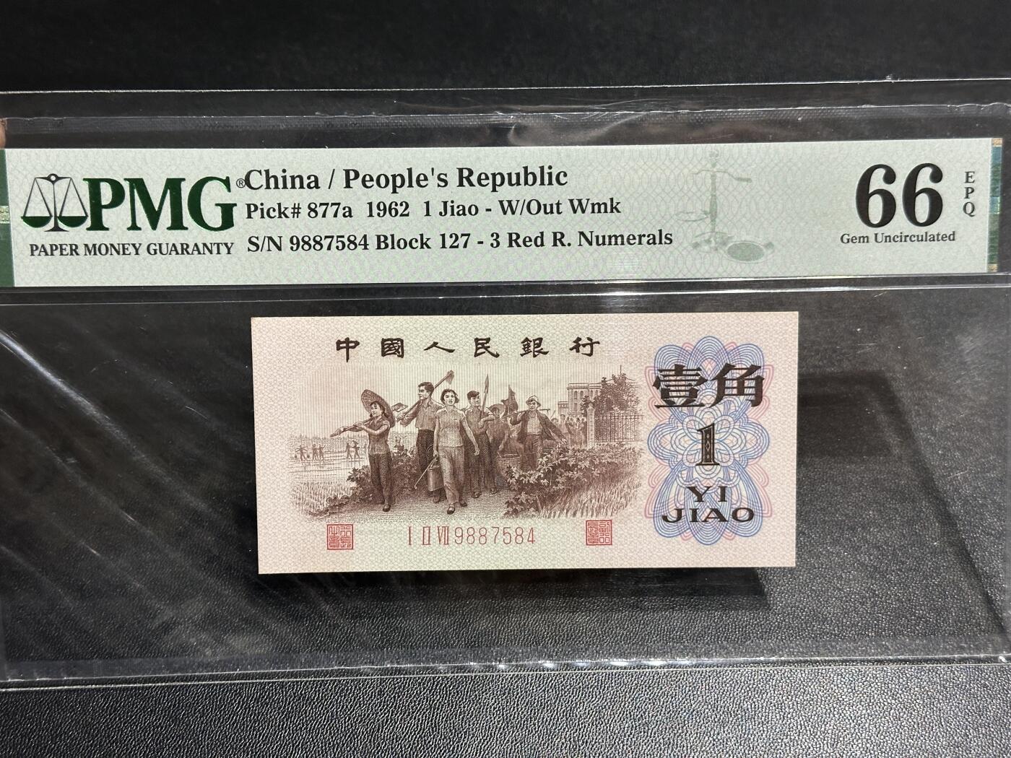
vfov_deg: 30.3
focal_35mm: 48
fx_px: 1402
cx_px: 506
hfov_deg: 39.7
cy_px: 379
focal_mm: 6.86
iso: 160
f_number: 1.78
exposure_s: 1/50
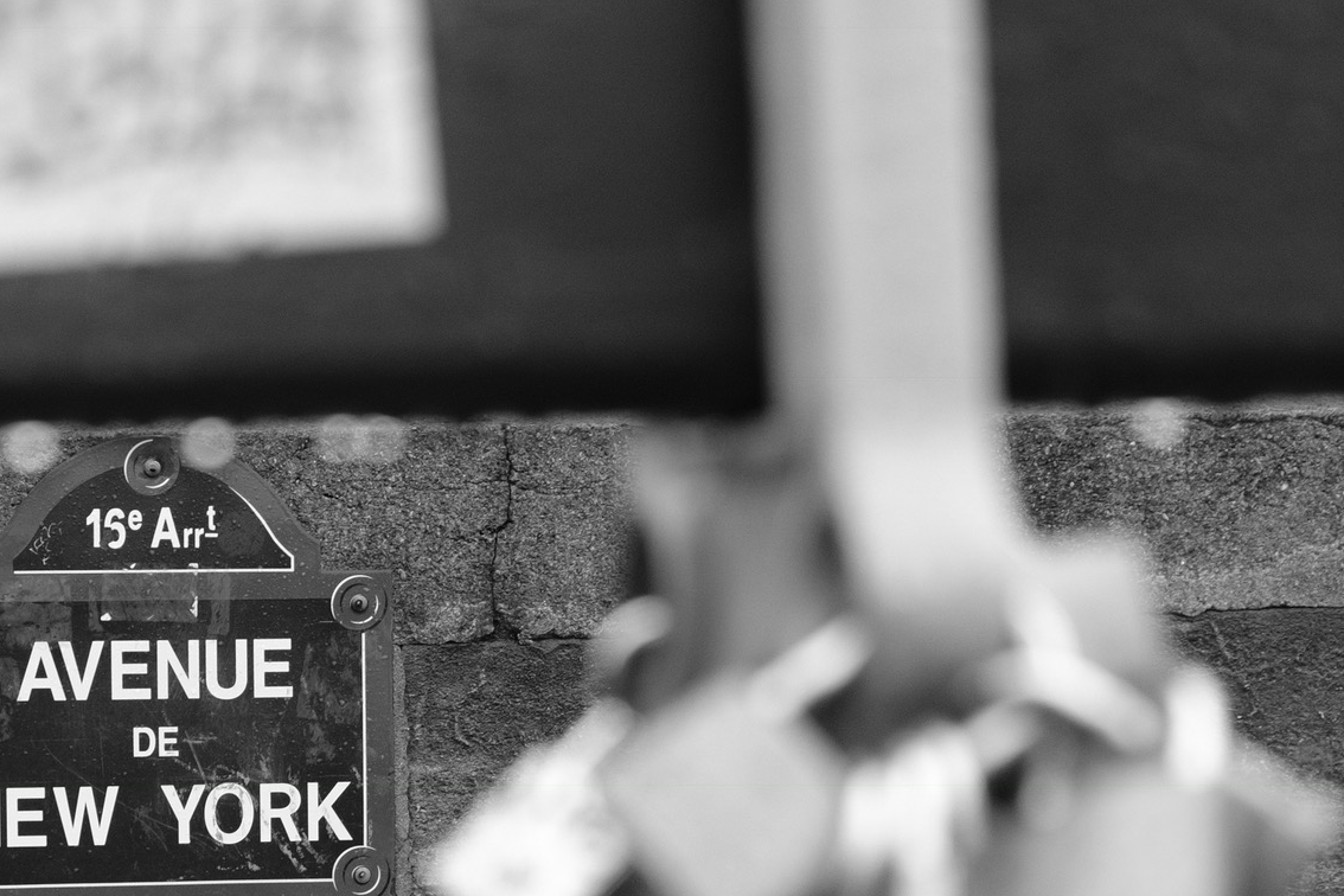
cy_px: 708
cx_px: 373
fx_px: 4853
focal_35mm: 130
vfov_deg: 10.5
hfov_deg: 15.7
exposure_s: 1/120
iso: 800
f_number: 4
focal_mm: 42.5
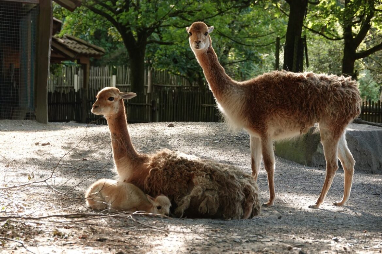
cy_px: 127
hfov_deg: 13.3
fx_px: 1634
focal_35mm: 154
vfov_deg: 8.9
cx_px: 191
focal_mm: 56.39
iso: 125
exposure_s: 1/40
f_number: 4
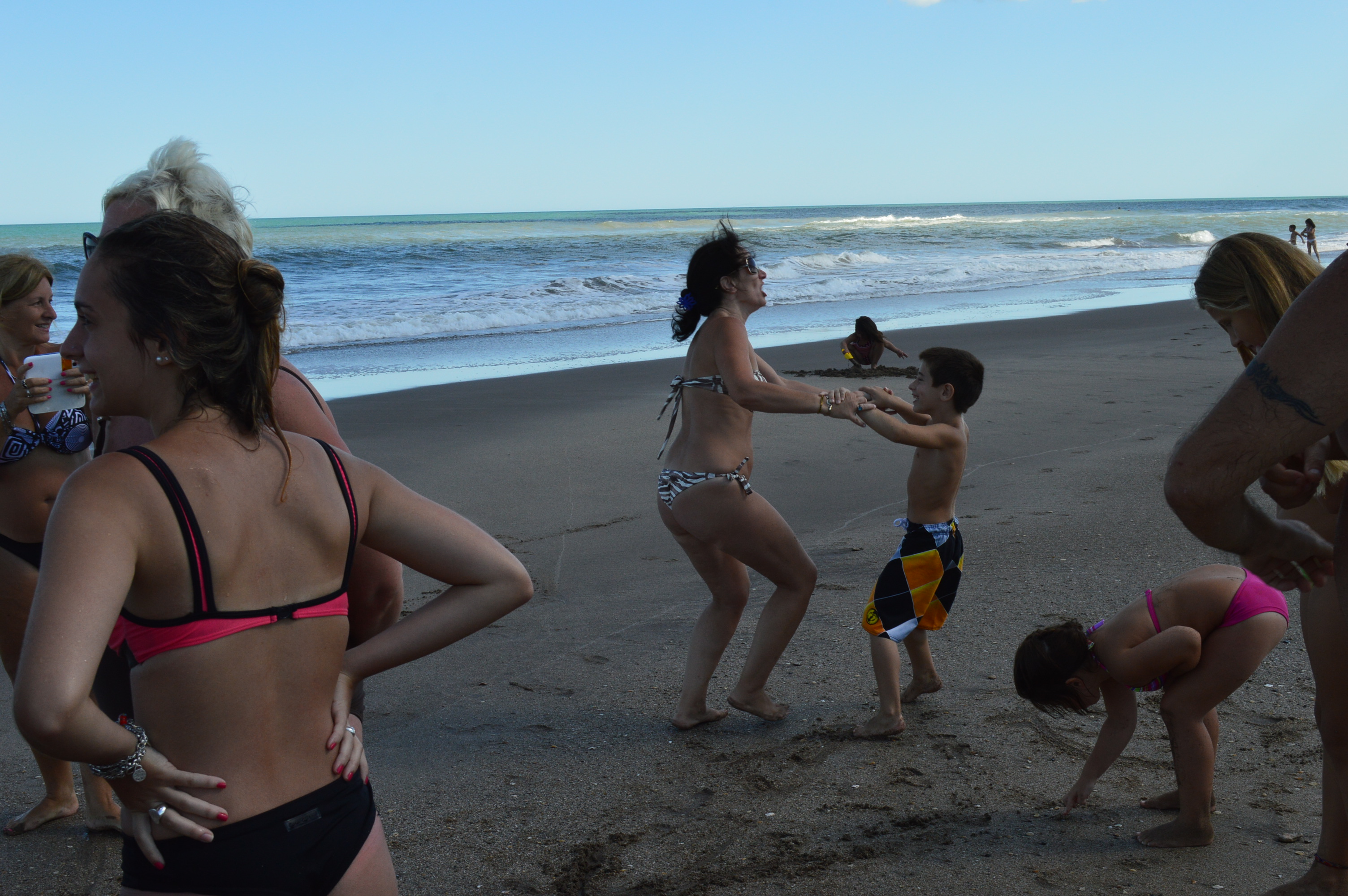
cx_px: 674
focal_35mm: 45
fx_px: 1683
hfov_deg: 43.6
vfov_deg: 29.8
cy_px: 448
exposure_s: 1/320
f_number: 10
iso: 400
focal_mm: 30
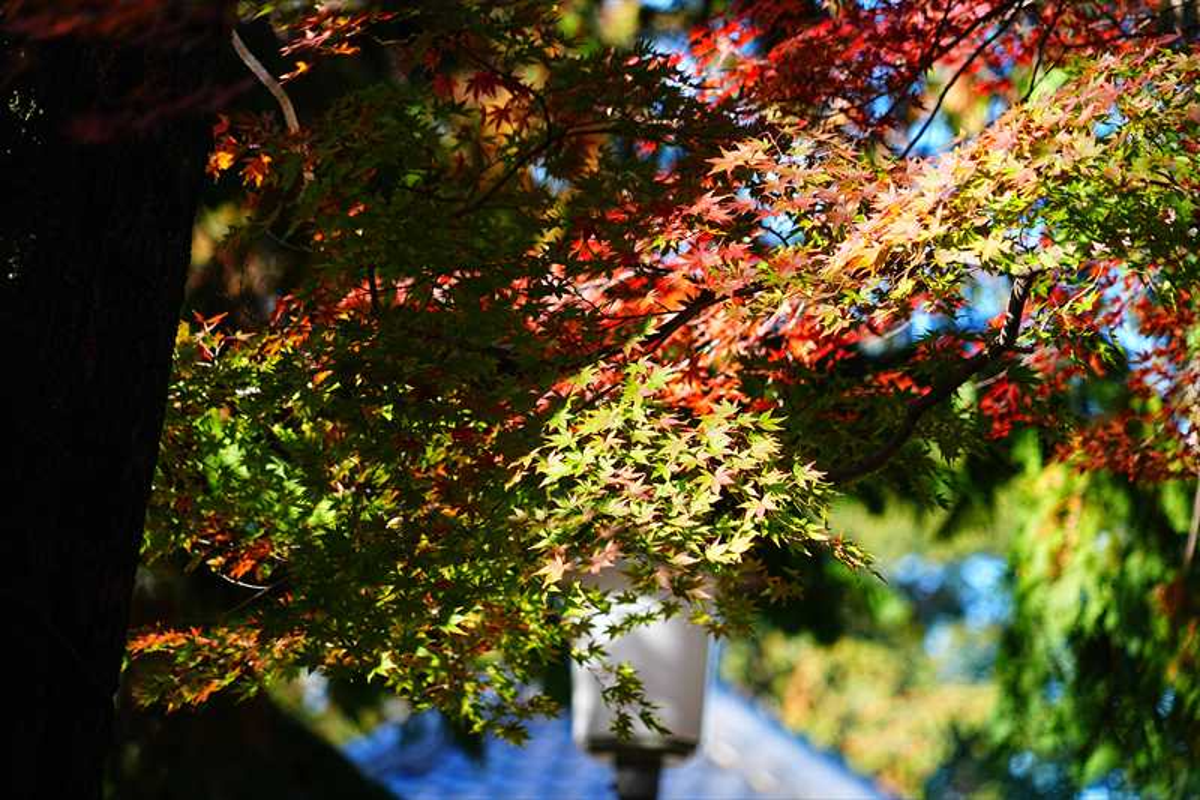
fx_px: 7998
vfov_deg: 5.7
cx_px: 600
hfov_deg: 8.6
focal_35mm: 240
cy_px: 400
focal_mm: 240
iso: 500
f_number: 6.3
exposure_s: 1/250
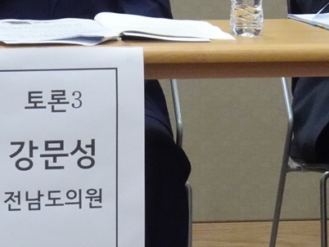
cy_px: -31
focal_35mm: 343
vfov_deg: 4.3
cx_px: 208
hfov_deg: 5.8
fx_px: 3262
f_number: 5.6
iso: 1250
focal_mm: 21.87
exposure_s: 1/60
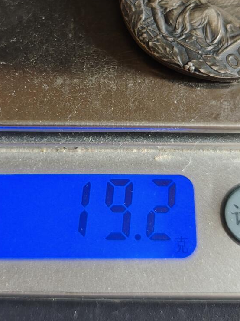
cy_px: 114
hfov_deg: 26.0
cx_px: 93
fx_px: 518
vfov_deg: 34.1
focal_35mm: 56
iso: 640
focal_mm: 6.06
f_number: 1.6
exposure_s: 1/100
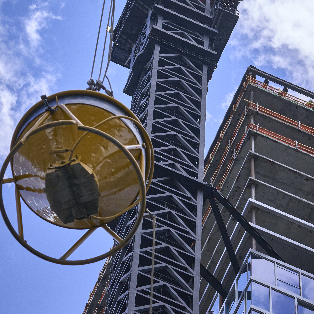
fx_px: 2422
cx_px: 159
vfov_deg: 7.4
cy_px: 65
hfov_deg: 7.4
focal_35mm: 236
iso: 800
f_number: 6.3
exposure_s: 1/4000
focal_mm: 98
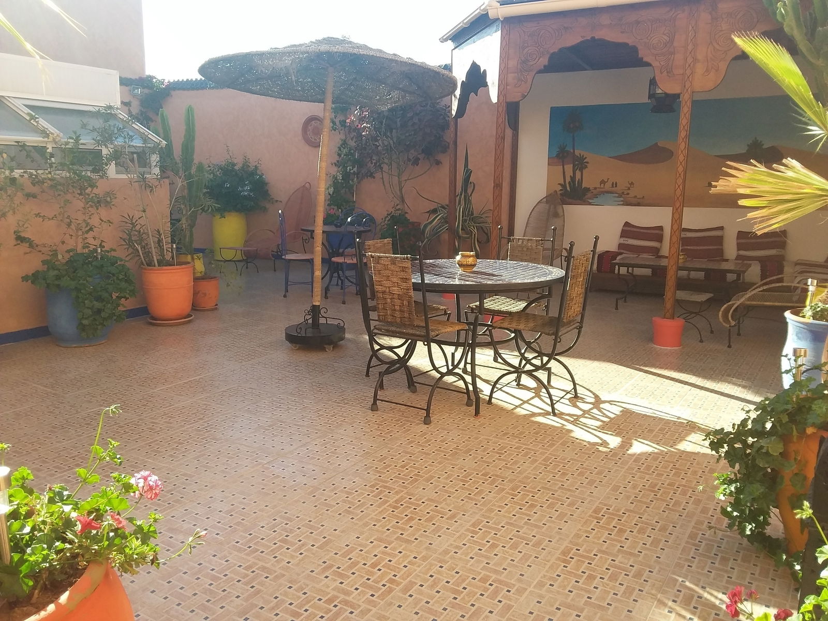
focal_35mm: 27
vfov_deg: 51.4
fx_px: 646
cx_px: 414
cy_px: 310
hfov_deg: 65.3
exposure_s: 1/412
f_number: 1.9
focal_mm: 2.91
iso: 40
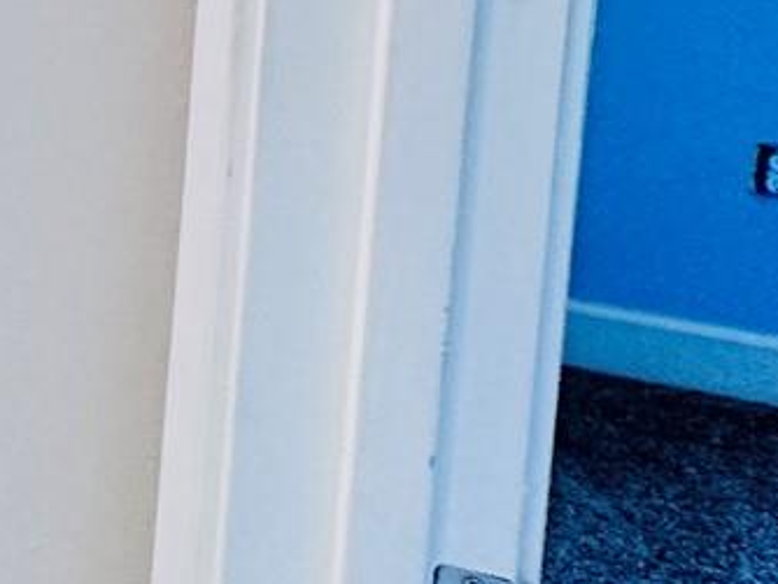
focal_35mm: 67
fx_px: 1507
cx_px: -1051
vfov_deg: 18.9
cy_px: -326
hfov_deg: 15.6
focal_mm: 2.22
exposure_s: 1/120
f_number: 2.2
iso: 320
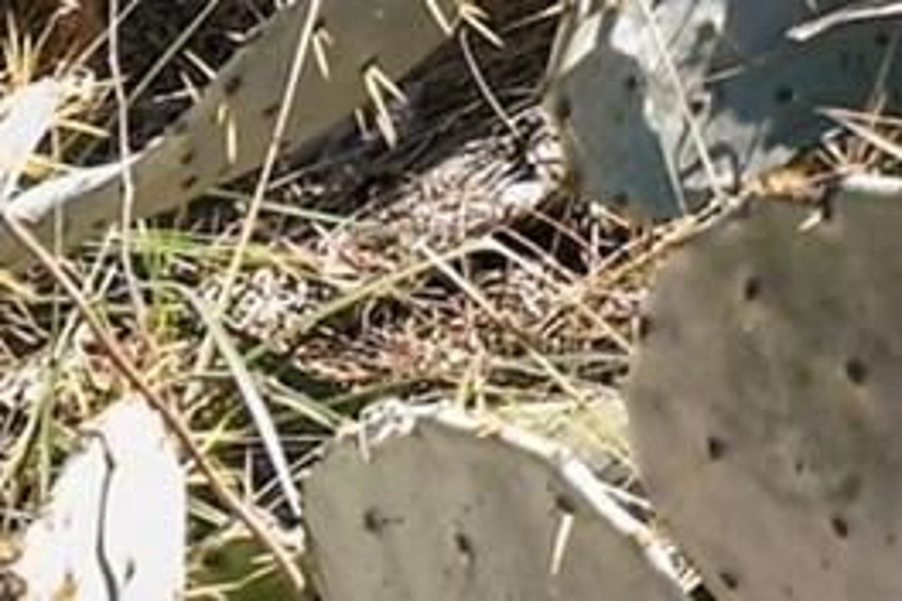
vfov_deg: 7.9
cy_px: -1549
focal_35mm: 132
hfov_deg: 13.9
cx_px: 1613
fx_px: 3307
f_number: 7.1
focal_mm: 11.5
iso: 200
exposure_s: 1/250
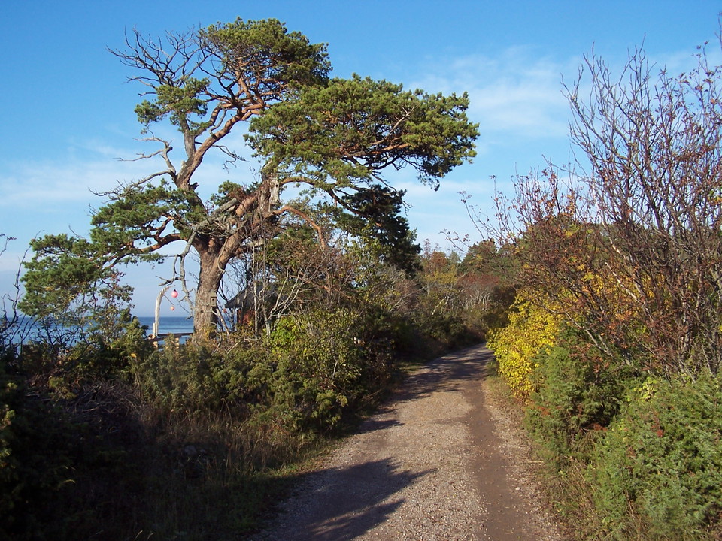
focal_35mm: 38
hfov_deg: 49.0
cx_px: 361
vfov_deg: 37.7
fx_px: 793
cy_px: 270
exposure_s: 1/500
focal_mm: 6.3
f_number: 4
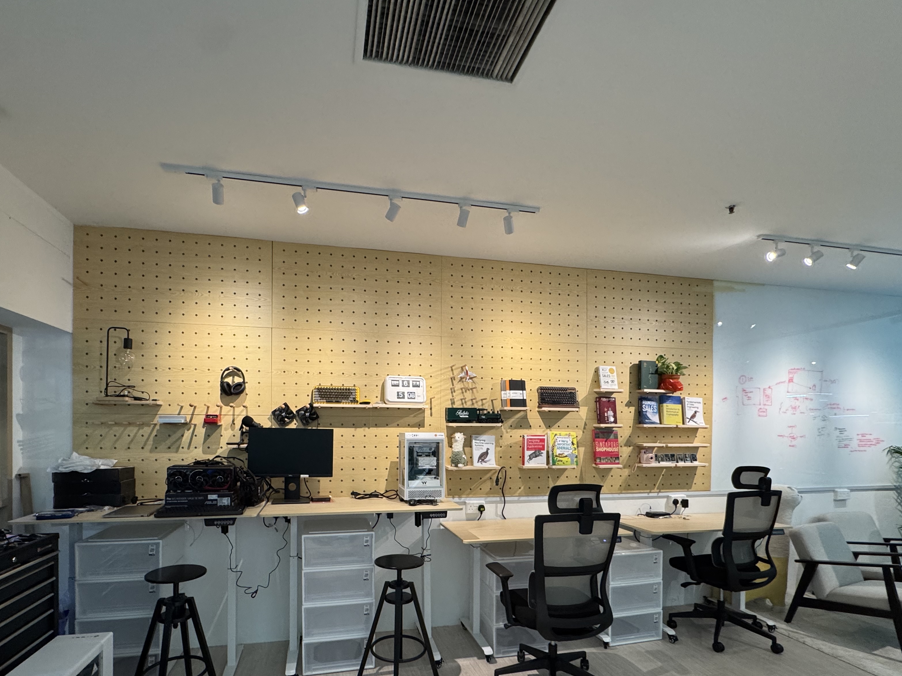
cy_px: 431
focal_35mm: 18
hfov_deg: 87.7
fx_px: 469
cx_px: 424
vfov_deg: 70.2
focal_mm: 2.22
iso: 250
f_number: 2.2
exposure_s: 1/100
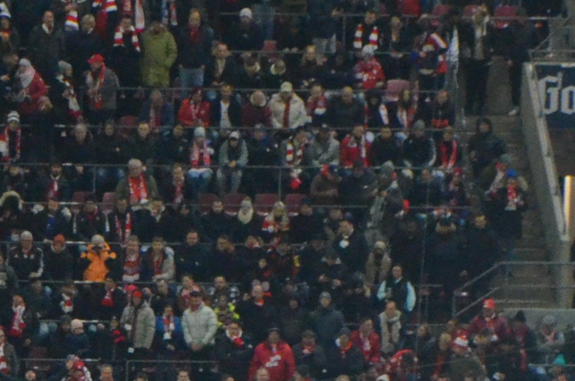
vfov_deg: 1.8
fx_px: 12105
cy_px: 718
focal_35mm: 759
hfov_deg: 2.7
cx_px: 36
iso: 3200
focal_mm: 105
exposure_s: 1/125
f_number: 5.6
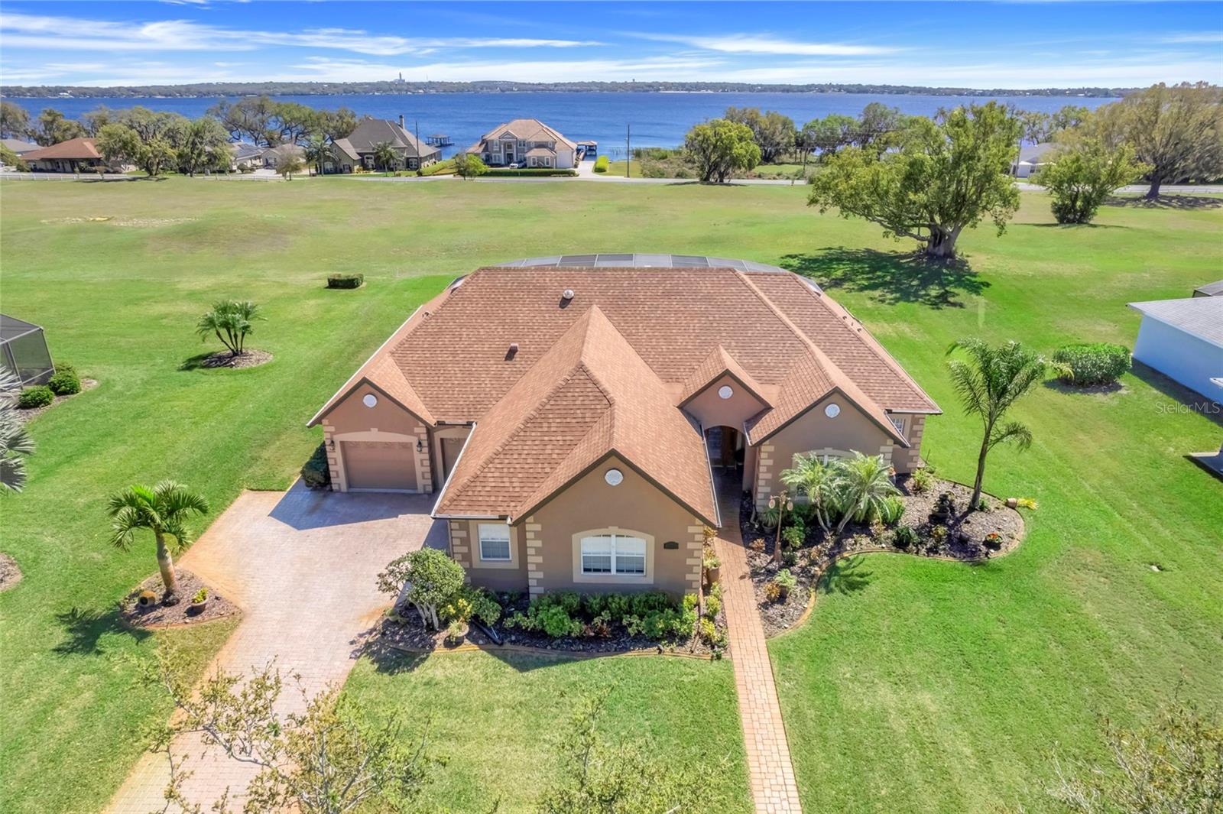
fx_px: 747
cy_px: 407
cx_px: 612
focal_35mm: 22
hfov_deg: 78.6
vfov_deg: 57.2
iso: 120
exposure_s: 1/400
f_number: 2.8
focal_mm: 8.38
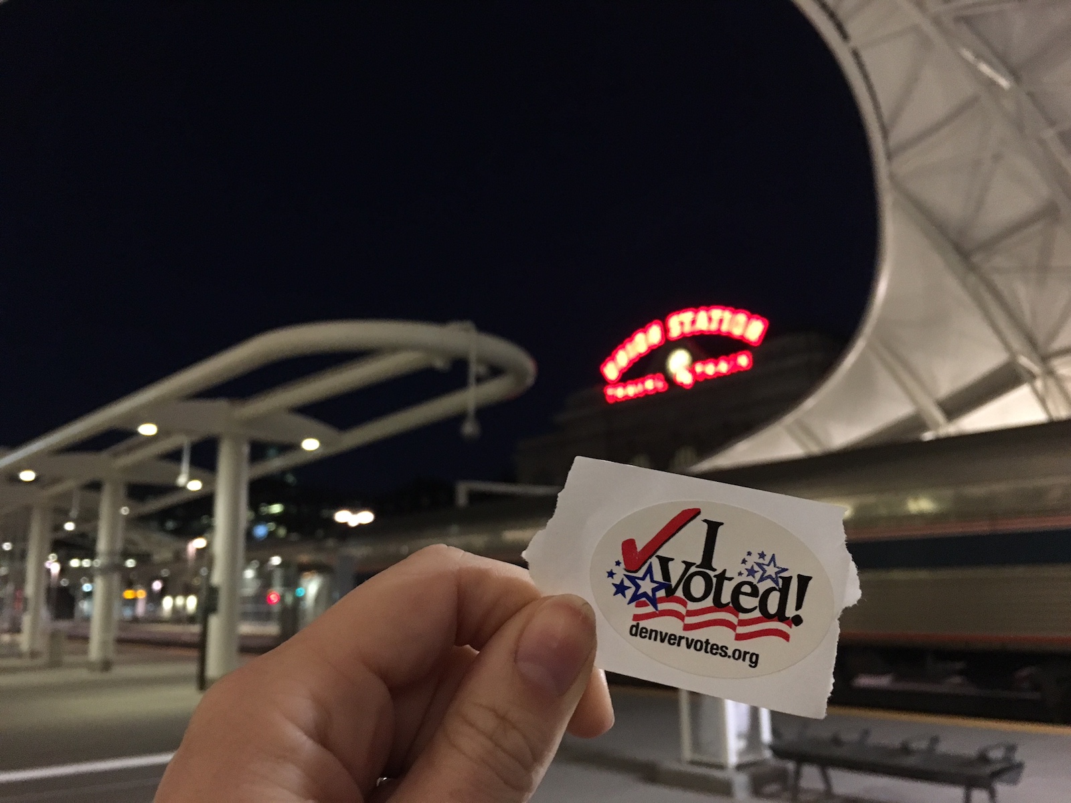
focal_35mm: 29
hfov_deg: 61.7
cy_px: 402
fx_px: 897
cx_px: 536
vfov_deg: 48.2
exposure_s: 1/15
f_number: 2.2
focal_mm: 4.15
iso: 200
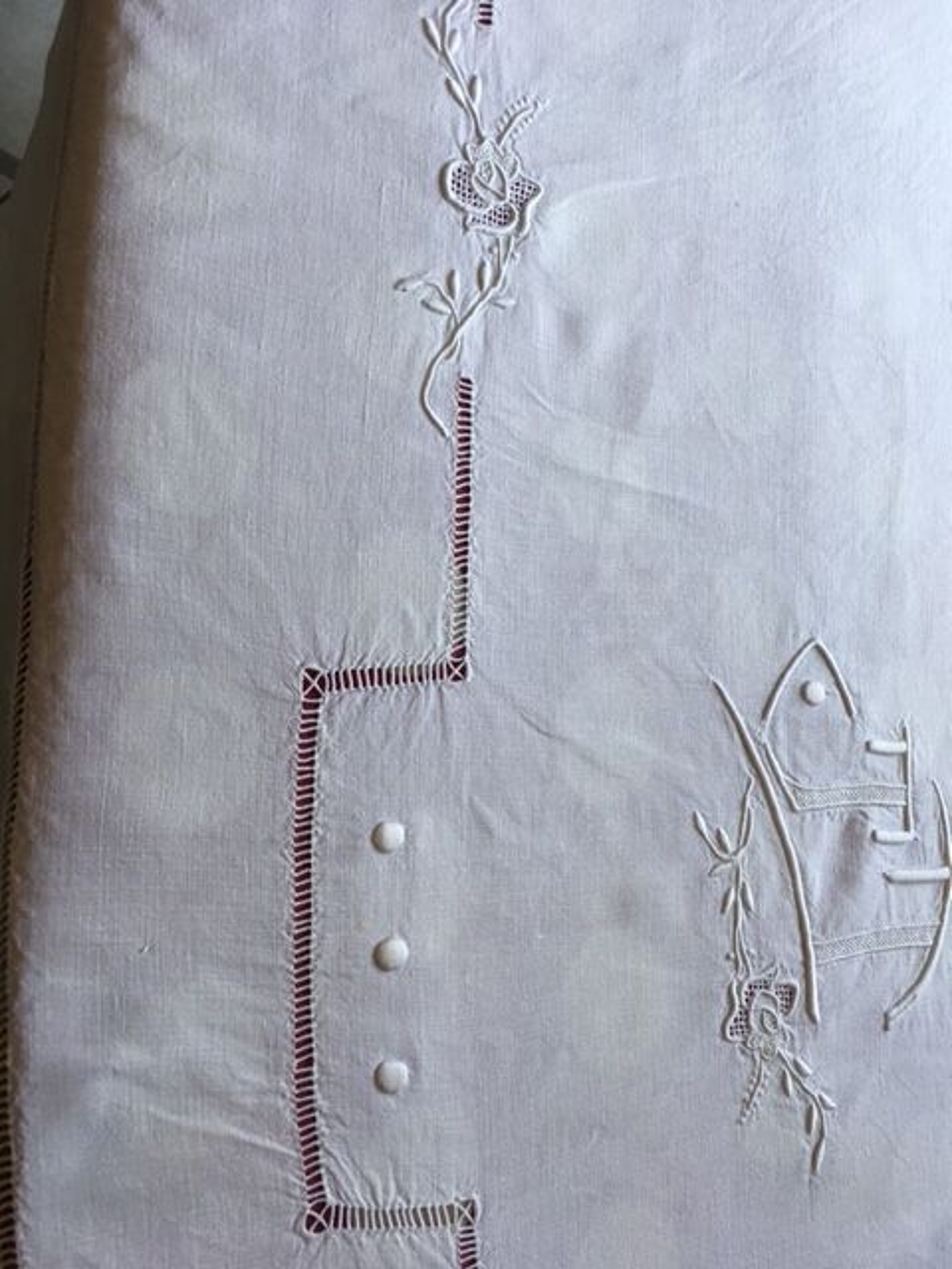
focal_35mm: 29
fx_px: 1063
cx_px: 476
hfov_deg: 48.2
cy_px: 634
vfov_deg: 61.7
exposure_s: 1/100
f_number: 2.2
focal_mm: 4.15
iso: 32
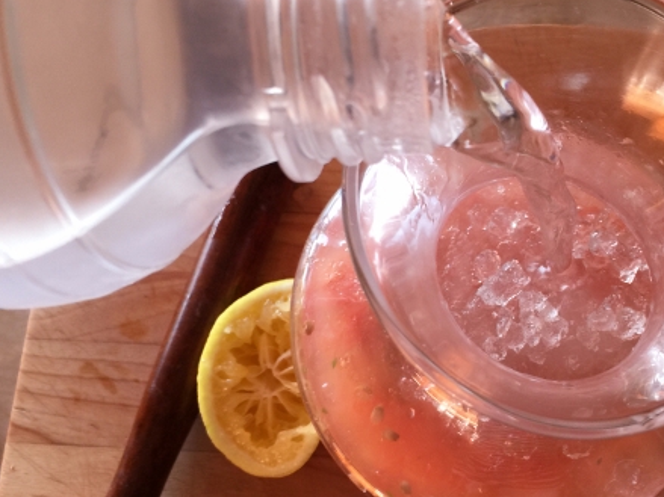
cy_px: 276
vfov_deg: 38.6
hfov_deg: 49.8
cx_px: 399
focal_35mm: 37
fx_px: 710
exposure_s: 1/30
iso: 32
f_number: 2.2
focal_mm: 4.15
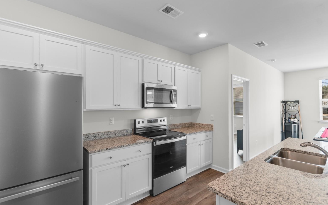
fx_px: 143
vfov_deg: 71.2
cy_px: 102
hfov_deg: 97.8
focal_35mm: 16
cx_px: 167
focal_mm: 10
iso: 100
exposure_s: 1/2
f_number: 4.5
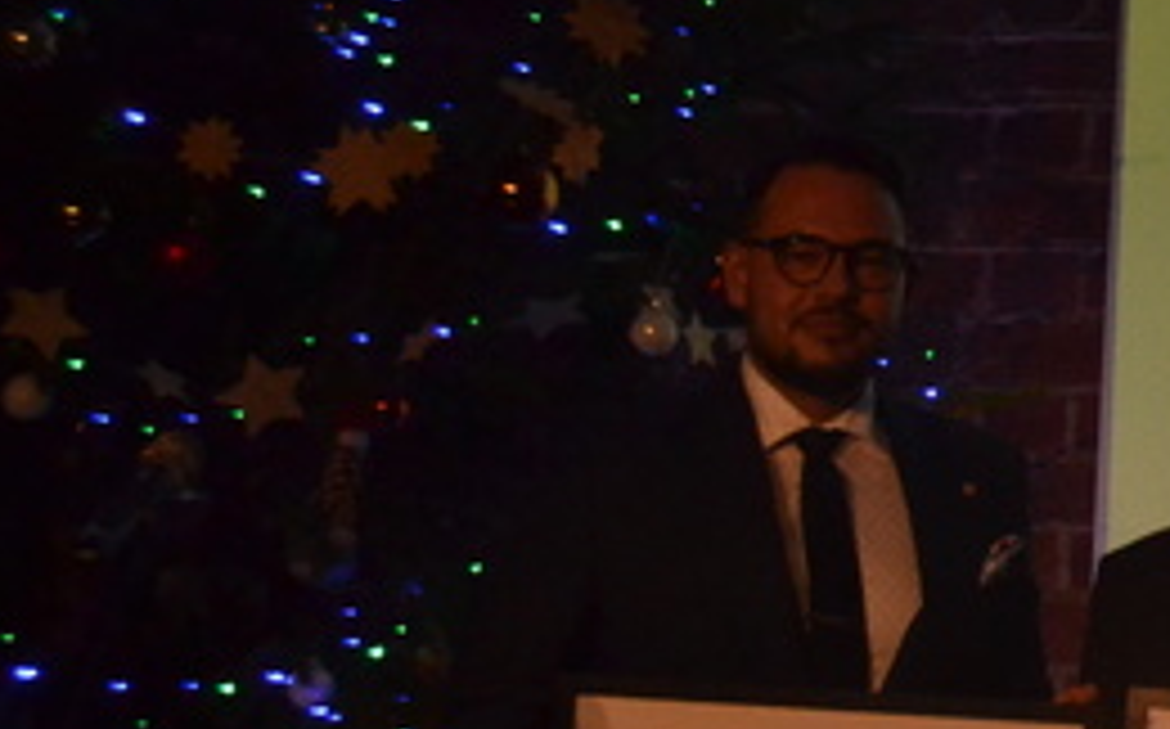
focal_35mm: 161
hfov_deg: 12.2
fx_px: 5129
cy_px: 202
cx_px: 1879
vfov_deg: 8.1
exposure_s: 1/500
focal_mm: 32
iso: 1800
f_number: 4.8
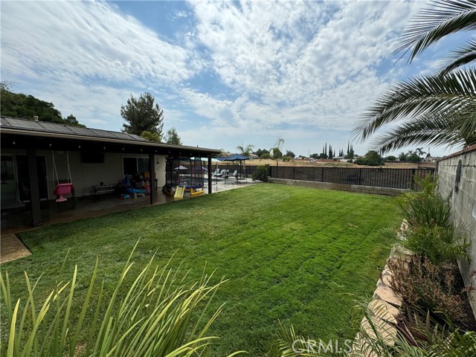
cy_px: 178
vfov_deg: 85.7
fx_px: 193
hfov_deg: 102.1
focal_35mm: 14
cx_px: 238
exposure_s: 1/2985
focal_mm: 2.22
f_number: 2.2
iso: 50
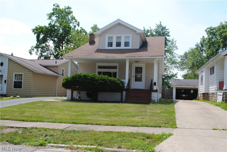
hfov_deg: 57.2
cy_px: 76
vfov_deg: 40.0
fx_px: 208
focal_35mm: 33
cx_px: 114
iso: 100
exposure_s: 1/200
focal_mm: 22
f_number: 8
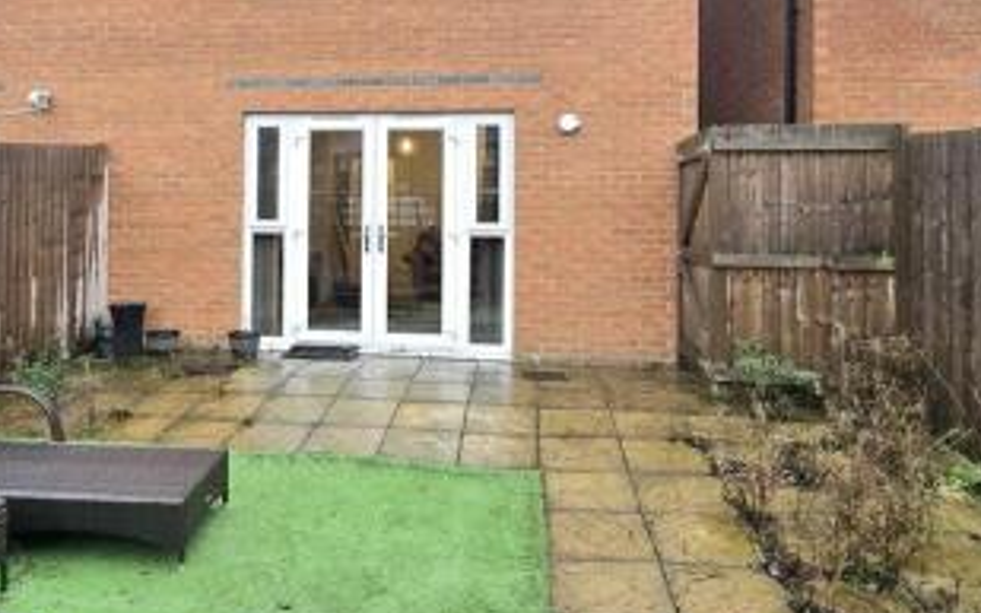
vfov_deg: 46.5
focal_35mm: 26
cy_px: 183
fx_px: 695
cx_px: 398
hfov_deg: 69.8
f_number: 2.2
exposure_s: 1/101
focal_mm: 2.2
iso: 80
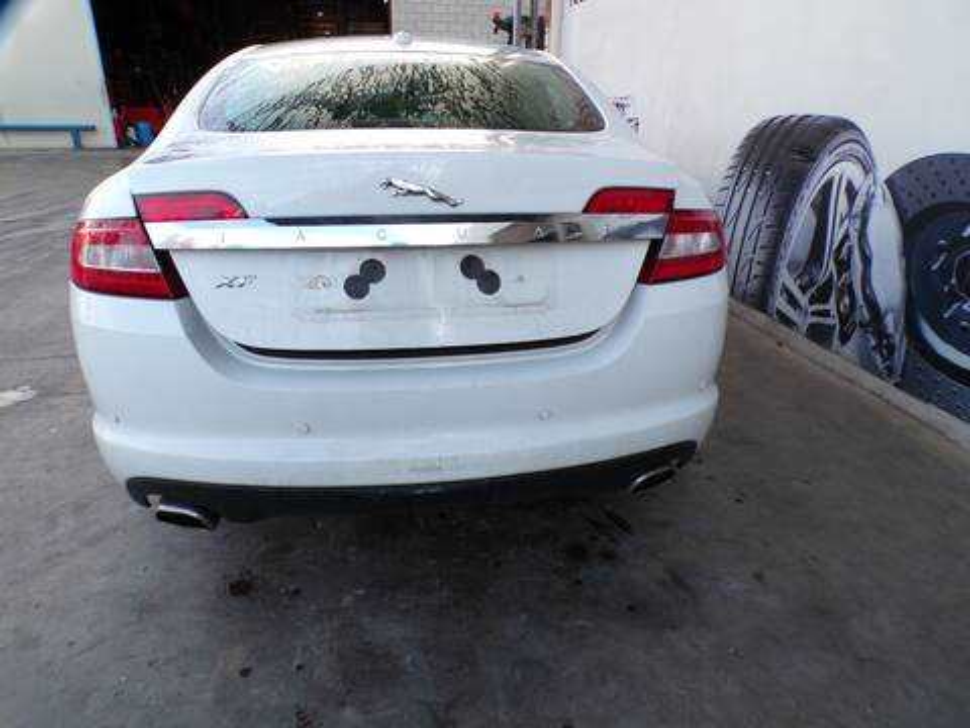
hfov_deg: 71.6
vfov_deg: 56.8
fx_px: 673
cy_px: 364
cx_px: 485
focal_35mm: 24
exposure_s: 1/90
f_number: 4.4
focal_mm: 4.3
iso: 100
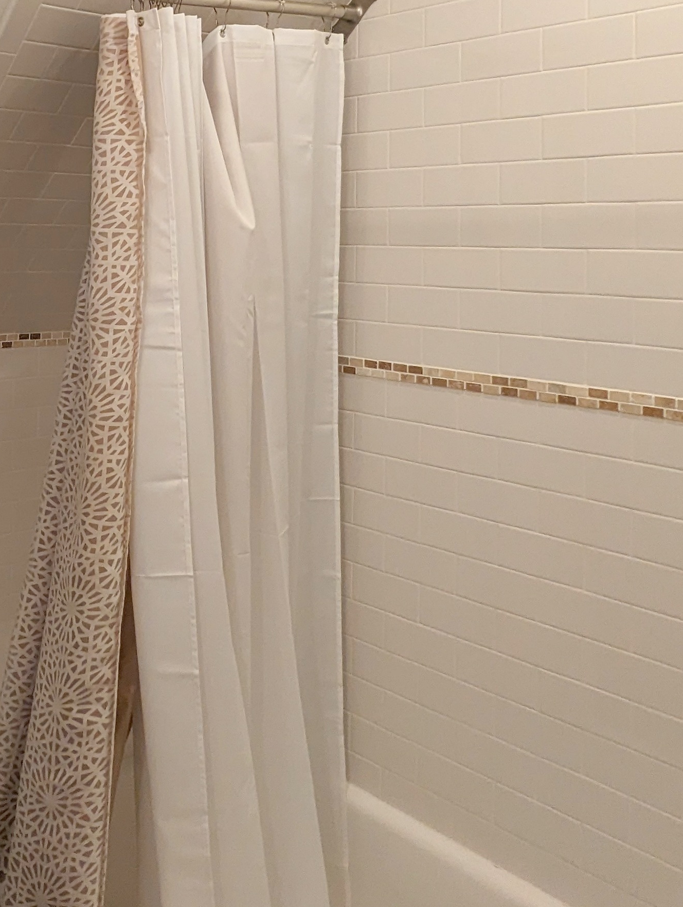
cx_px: 19
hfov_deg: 35.5
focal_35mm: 37
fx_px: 971
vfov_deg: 48.3
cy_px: 232
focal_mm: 2.35
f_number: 2.2
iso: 159
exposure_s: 1/120
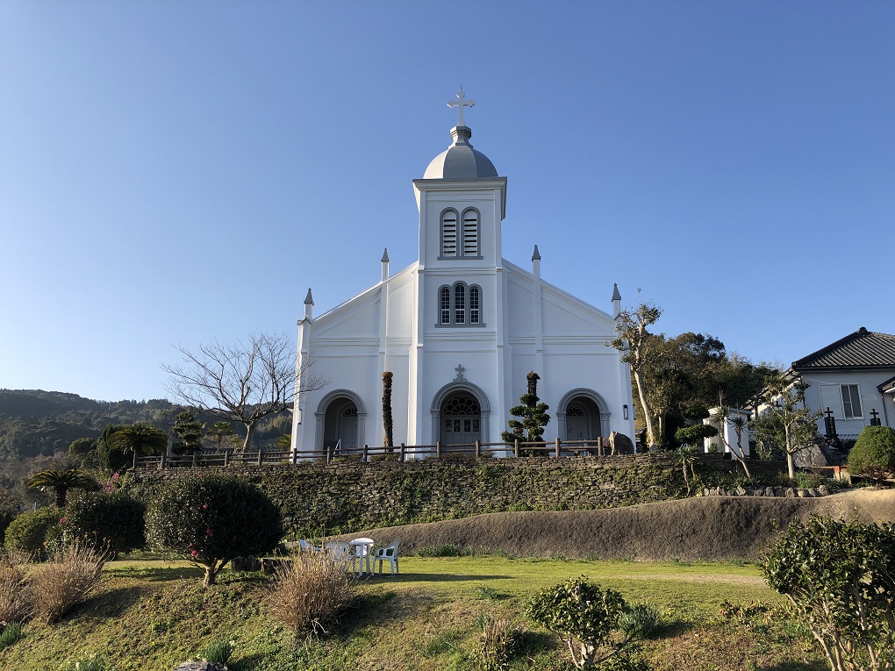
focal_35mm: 28
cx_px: 448
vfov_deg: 49.7
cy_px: 336
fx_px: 724
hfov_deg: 63.4
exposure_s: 1/1600
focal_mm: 3.99
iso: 20
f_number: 1.8
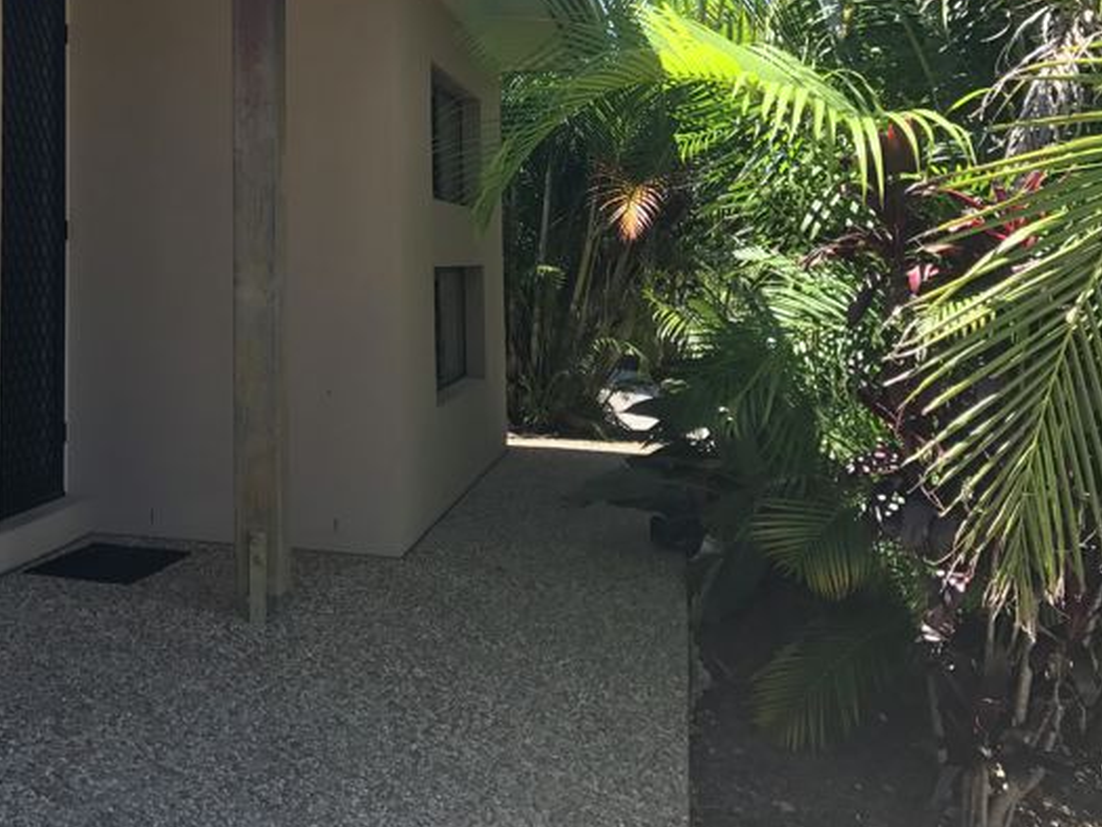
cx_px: 204
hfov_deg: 38.0
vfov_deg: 29.6
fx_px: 1528
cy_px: 174
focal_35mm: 48
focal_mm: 3.99
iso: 20
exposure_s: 1/606
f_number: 1.8
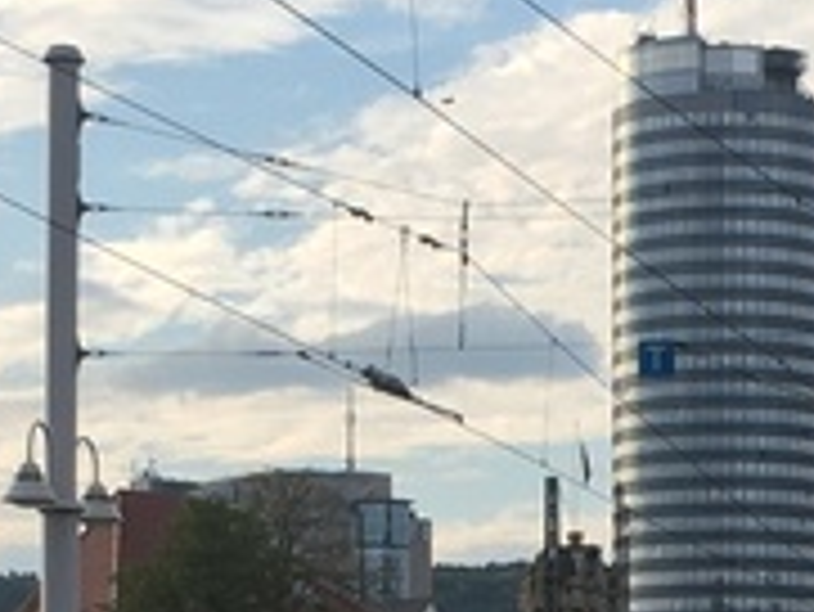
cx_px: 508
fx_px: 3859
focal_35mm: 164
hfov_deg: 12.0
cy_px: 868
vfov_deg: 8.9
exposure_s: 1/827
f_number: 2.2
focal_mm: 4.15
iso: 25
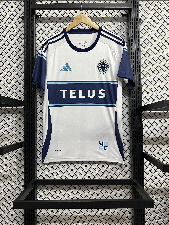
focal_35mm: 24
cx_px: 84
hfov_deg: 56.8
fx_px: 156
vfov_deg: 71.6
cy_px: 112
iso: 400
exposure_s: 1/50
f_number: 1.78
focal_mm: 6.86
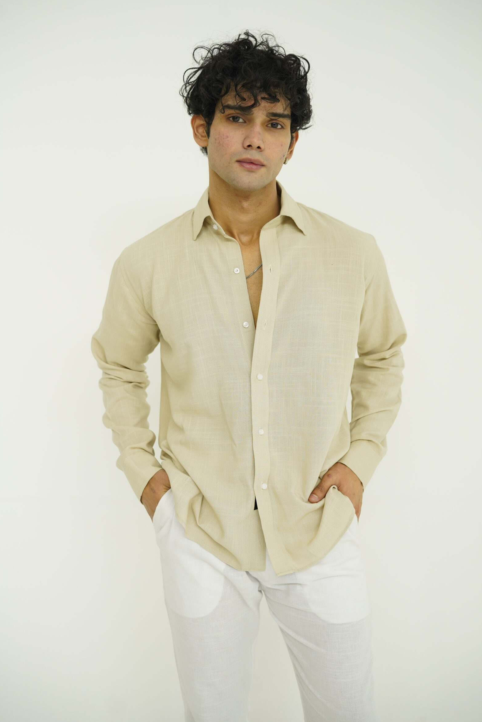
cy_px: 343
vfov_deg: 50.7
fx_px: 763
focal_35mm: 38
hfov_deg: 35.1
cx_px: 255
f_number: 2.8
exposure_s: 1/160
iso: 640
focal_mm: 35
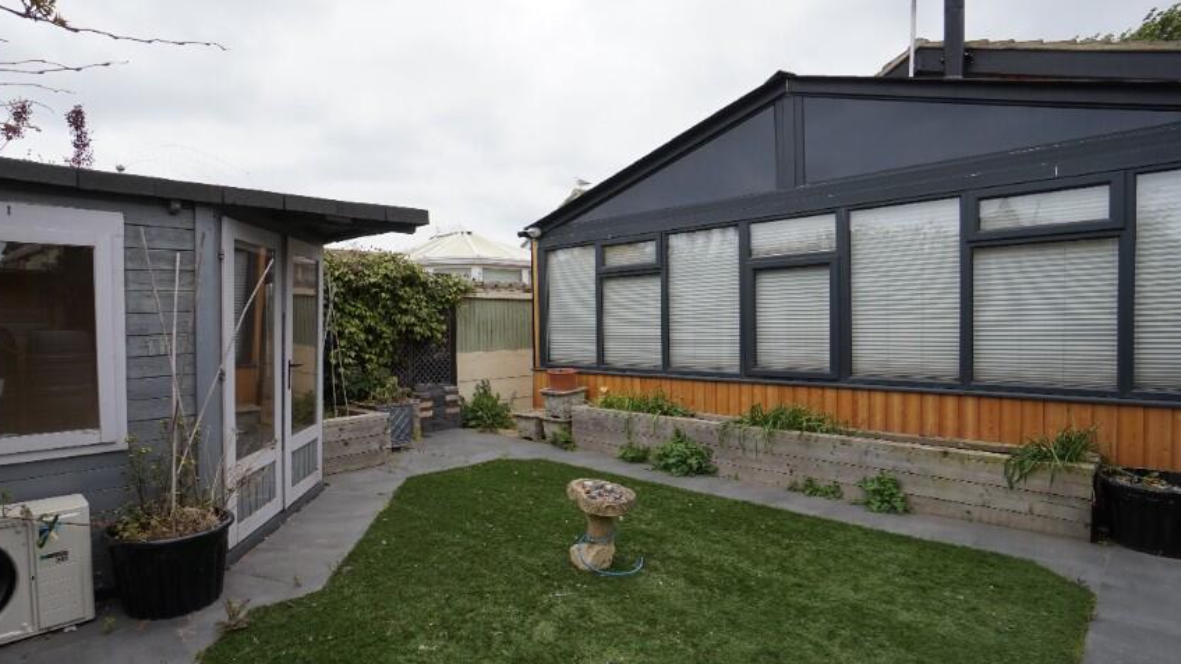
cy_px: 360
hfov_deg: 89.4
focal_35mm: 19
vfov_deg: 58.2
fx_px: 595
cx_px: 540
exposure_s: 1/100
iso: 100
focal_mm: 10
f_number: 9
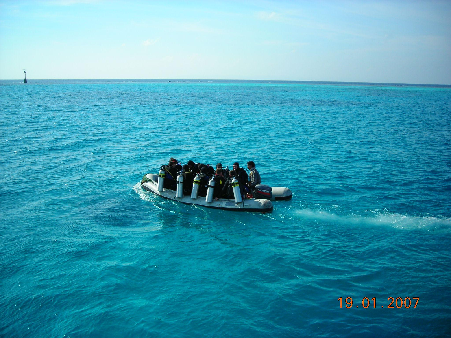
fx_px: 495
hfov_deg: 49.0
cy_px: 169
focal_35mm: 38
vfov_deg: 37.7
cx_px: 226
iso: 50
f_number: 3.2
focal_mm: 6.3
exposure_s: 1/804
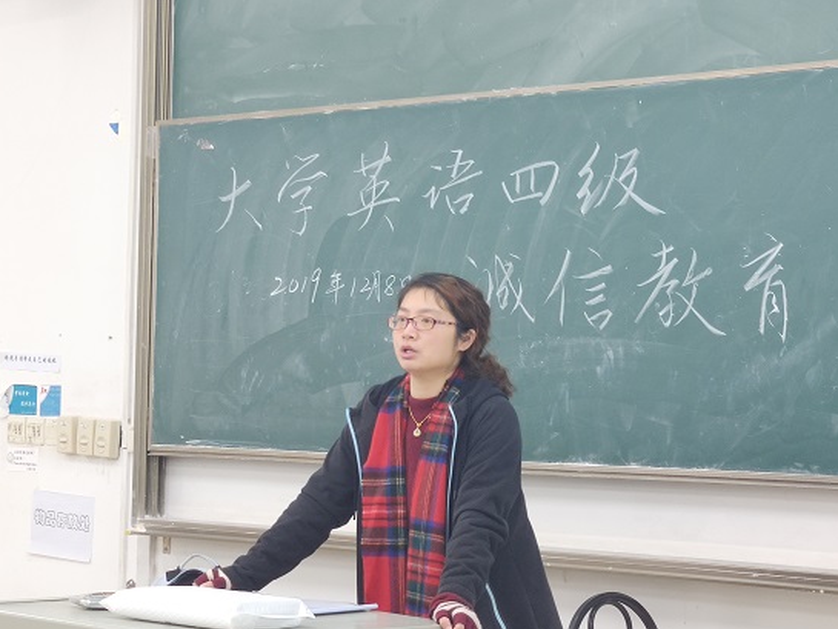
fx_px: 2107
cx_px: 458
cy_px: 344
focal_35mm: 87
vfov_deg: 17.0
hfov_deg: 22.5
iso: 886
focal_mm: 6.22
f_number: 2.2
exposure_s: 1/33
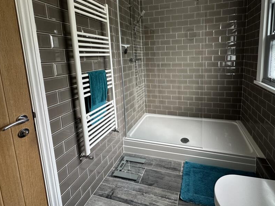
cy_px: 75
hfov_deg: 87.2
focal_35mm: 18
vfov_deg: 70.3
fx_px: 143
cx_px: 157
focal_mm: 2.22
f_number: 2.2
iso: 250
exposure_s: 1/115
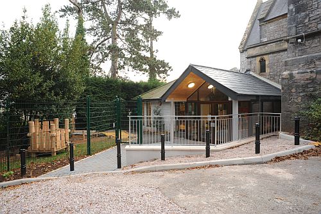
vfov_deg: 61.9
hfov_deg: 84.0
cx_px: 160
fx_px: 178
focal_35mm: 20
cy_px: 107
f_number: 22
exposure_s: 2
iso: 200
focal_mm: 20
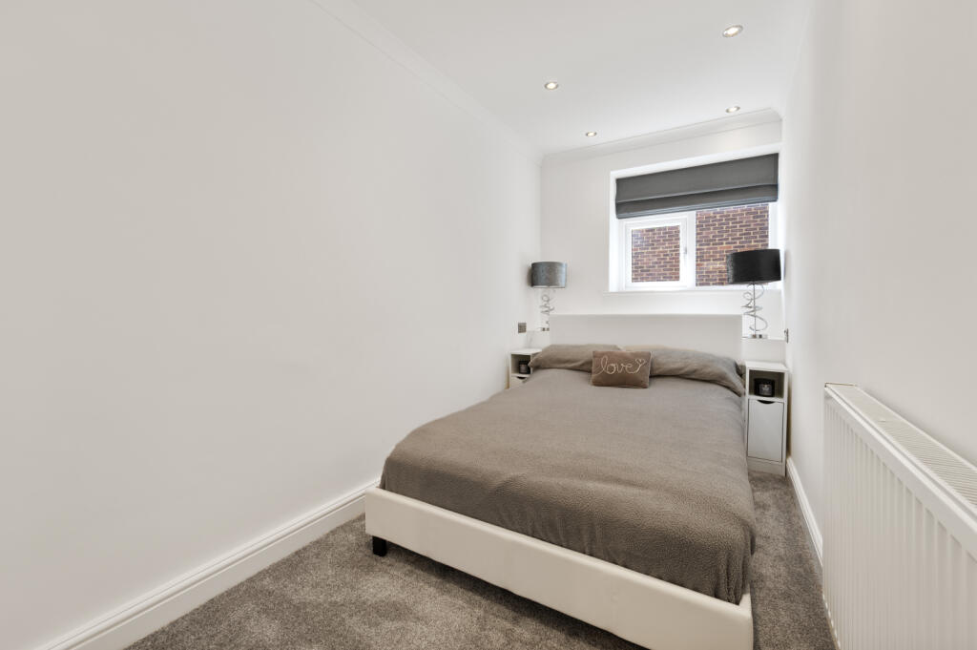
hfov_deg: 104.3
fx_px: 380
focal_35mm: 14
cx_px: 488
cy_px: 325
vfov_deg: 81.1
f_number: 16
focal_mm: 14
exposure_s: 1/3
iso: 200
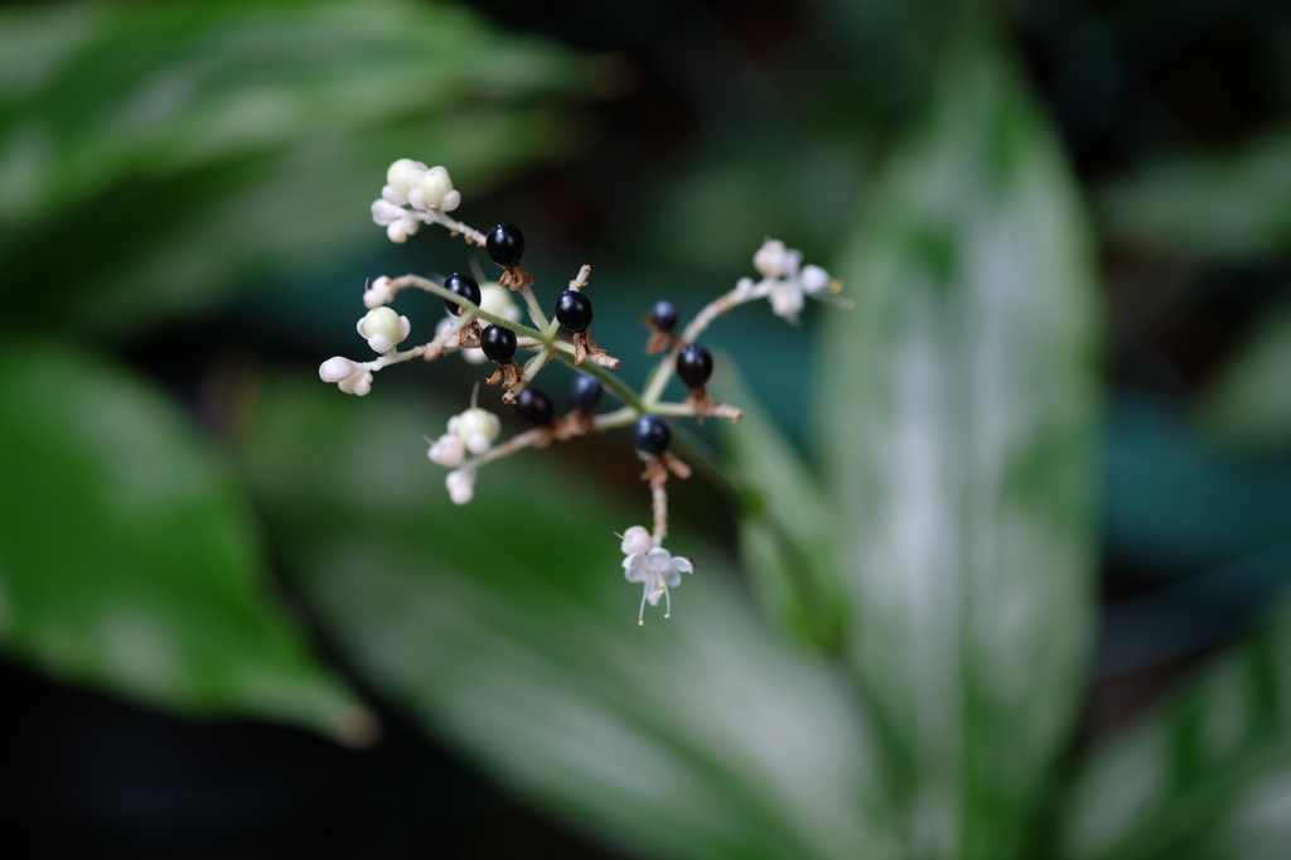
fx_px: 3226
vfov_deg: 15.2
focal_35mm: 90
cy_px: 430
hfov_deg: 22.6
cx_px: 646
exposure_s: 1/125
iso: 200
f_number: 2.4
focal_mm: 60
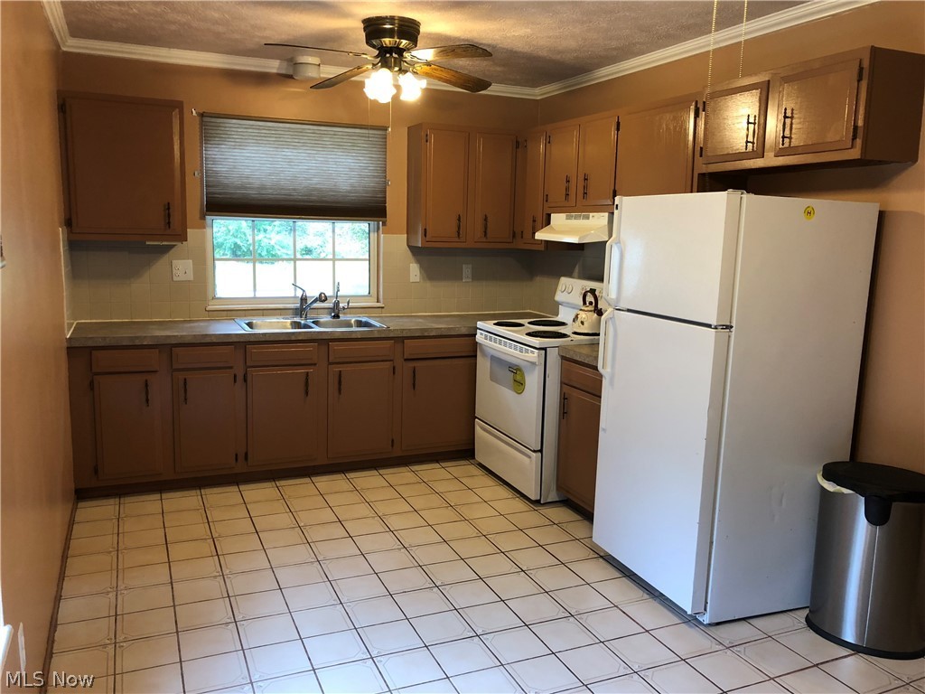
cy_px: 347
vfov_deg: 49.7
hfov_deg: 63.4
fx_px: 748
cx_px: 462
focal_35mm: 28
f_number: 1.8
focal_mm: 4
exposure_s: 1/15
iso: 40
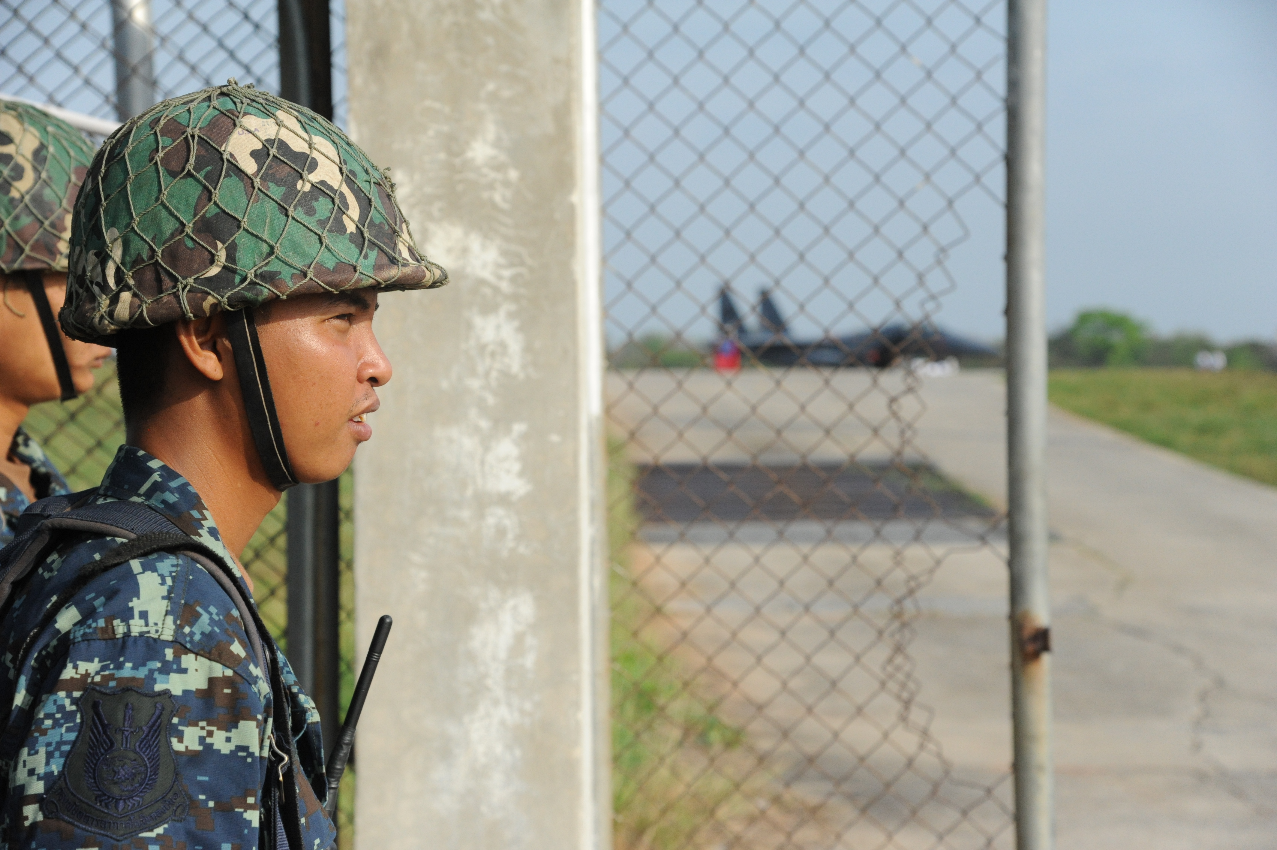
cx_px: 638
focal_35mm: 70
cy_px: 425
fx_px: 2481
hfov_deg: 28.9
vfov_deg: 19.4
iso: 2500
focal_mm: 70
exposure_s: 1/5000
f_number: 5.6
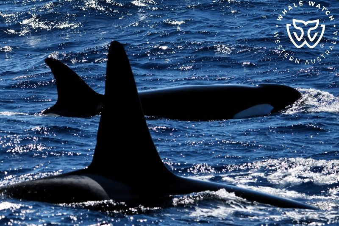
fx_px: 1600
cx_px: 170
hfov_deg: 12.1
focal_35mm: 170
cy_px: 113
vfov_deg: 8.1
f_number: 5.6
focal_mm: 170
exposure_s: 1/8000
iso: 640
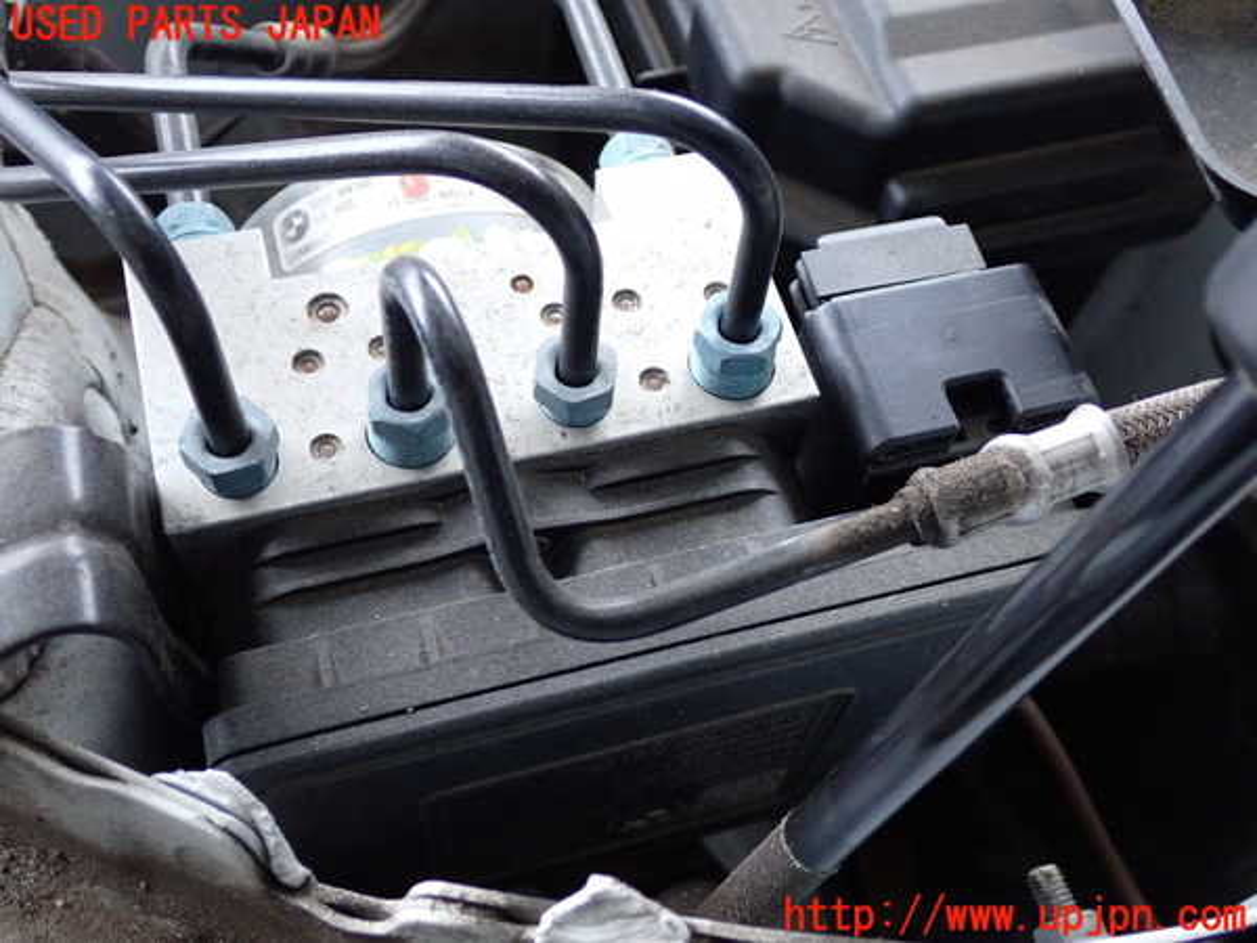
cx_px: 628
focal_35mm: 38
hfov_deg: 49.0
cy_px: 472
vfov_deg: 37.7
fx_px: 1380
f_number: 2.7
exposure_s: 1/125
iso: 800
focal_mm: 6.83
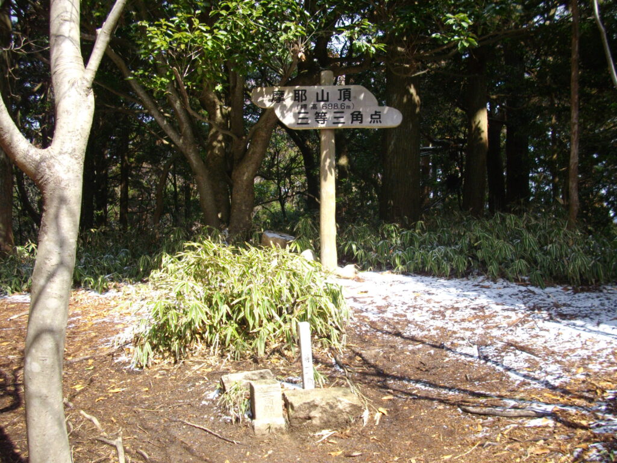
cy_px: 232
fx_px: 659
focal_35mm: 37
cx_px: 308
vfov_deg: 38.7
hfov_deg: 50.1
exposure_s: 1/320
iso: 100
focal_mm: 6.2
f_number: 2.8
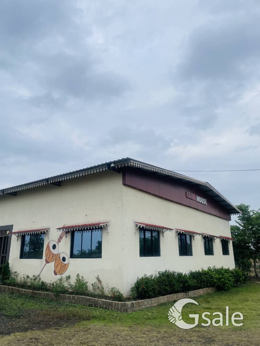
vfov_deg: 67.3
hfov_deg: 53.1
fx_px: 260
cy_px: 173
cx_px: 130
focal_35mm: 26
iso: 32
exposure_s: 1/2020
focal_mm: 4.2
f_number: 1.6
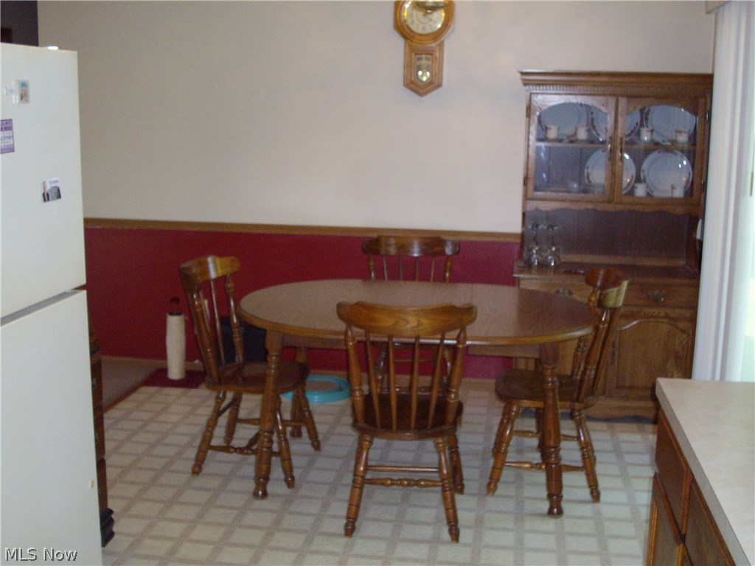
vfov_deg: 31.5
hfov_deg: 41.2
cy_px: 283
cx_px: 378
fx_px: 1003
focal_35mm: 46
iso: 290
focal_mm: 7.6
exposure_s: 1/50
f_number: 3.1
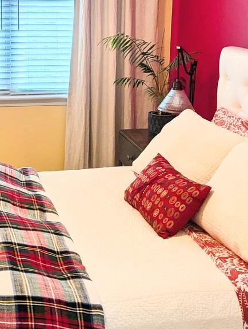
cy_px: 106
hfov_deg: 22.8
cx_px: 70
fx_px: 610
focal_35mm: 64
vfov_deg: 30.0
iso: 69
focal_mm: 6.81
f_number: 1.85
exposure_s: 1/120
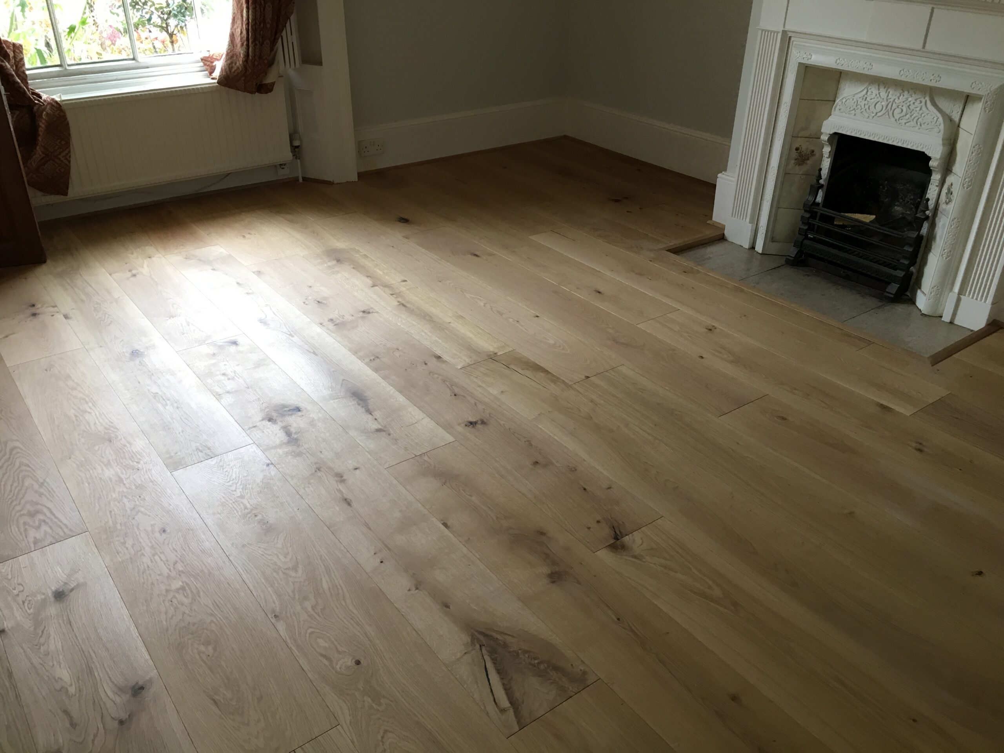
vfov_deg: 48.2
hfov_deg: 61.7
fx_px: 841
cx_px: 502
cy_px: 376
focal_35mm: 29
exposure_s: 1/33
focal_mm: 4.15
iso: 50
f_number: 2.2
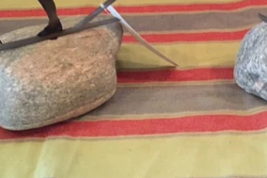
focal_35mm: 68
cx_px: 201
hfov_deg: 29.2
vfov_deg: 19.7
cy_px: 25
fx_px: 504
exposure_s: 1/15
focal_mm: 4.15
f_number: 2.2
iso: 400
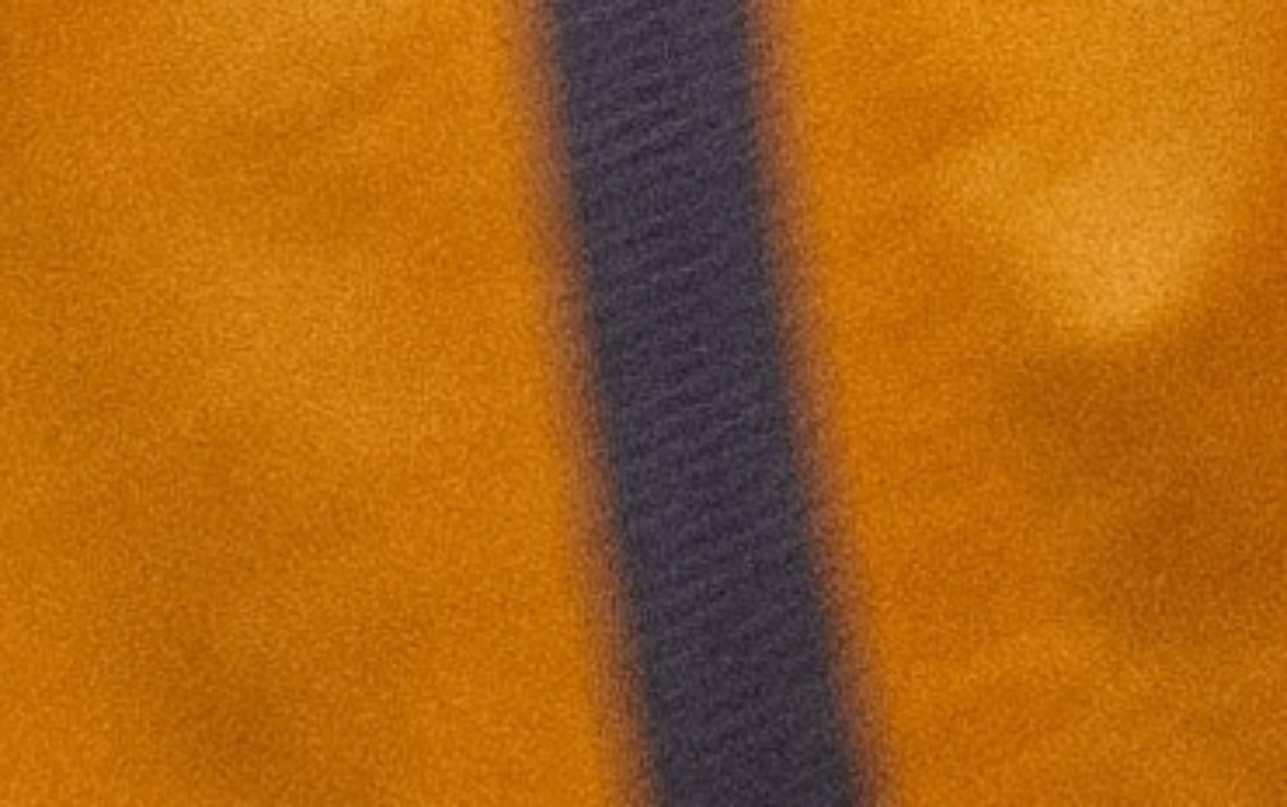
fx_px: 27734
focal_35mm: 790
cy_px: -3266
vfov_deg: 1.6
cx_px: 1510
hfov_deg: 2.7
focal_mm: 50
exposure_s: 1/80
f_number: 7.1
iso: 100
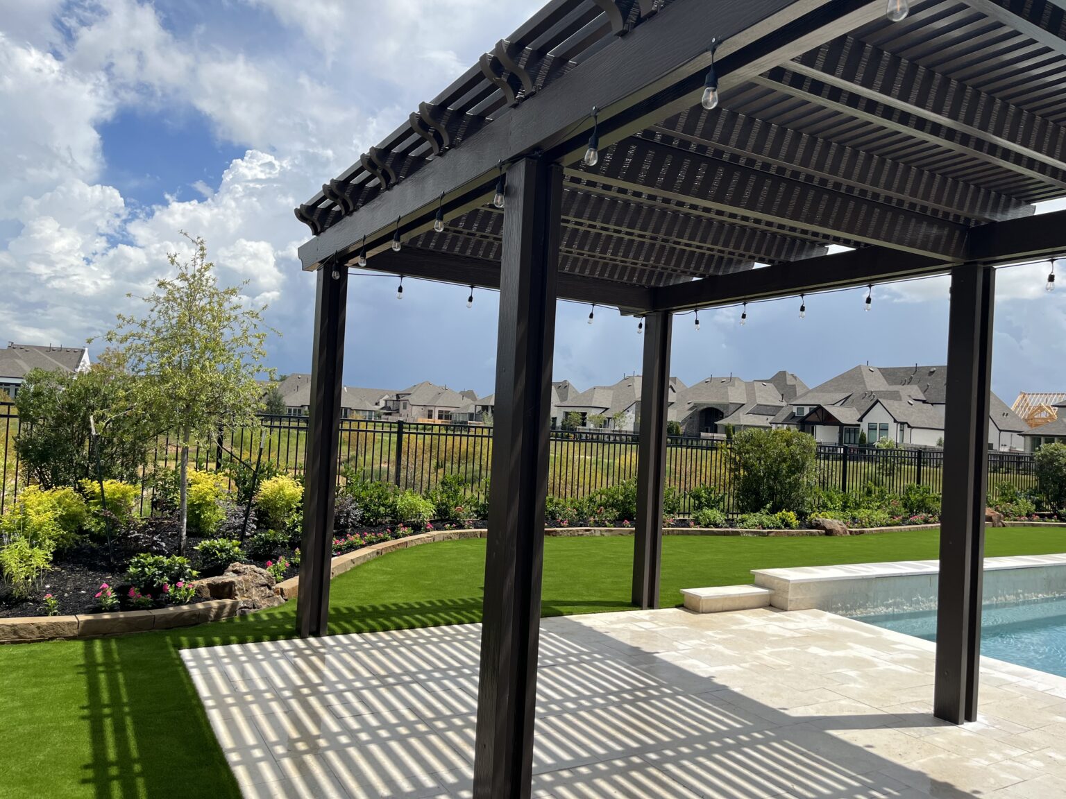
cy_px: 400
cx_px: 533
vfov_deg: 53.1
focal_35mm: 26
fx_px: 801
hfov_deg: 67.3
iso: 50
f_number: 1.6
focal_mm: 5.1
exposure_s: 1/4854
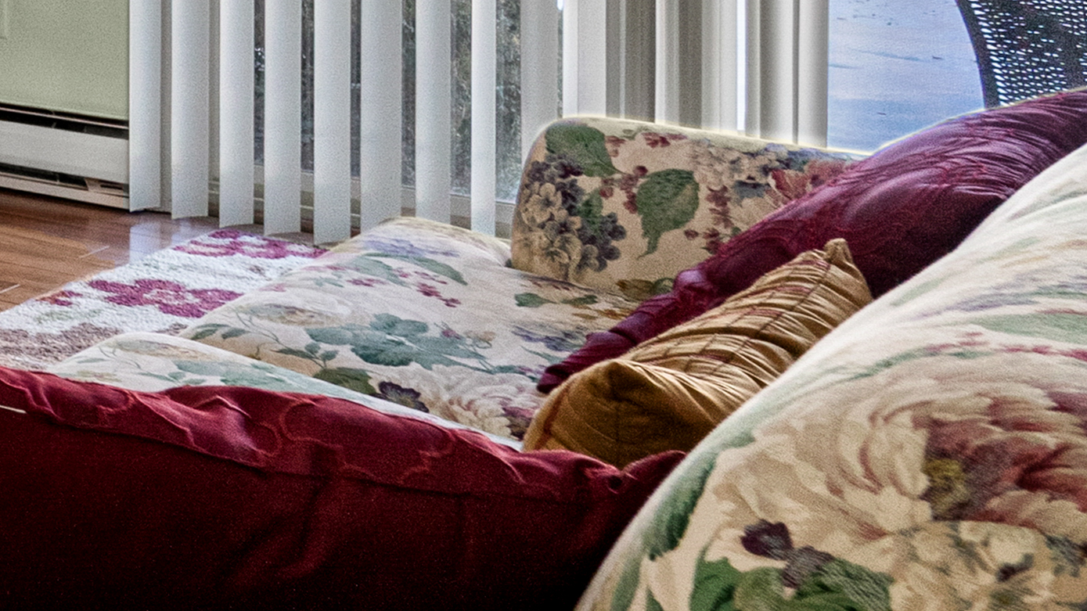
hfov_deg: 17.6
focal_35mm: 84
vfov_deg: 13.2
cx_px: -1109
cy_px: -442
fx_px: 2421
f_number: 9
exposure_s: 1/4
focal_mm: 14
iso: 320
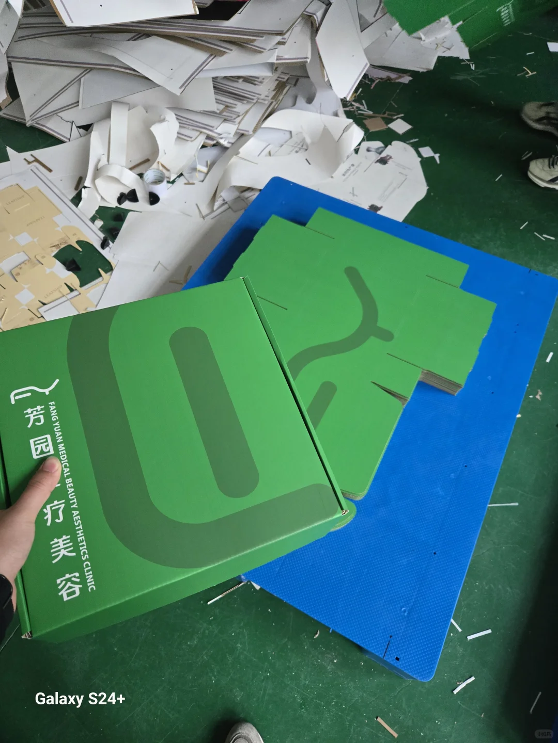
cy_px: 372
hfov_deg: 58.9
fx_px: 494
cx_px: 279
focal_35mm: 23
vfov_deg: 73.9
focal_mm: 5.4
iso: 640
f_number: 1.8
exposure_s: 1/100
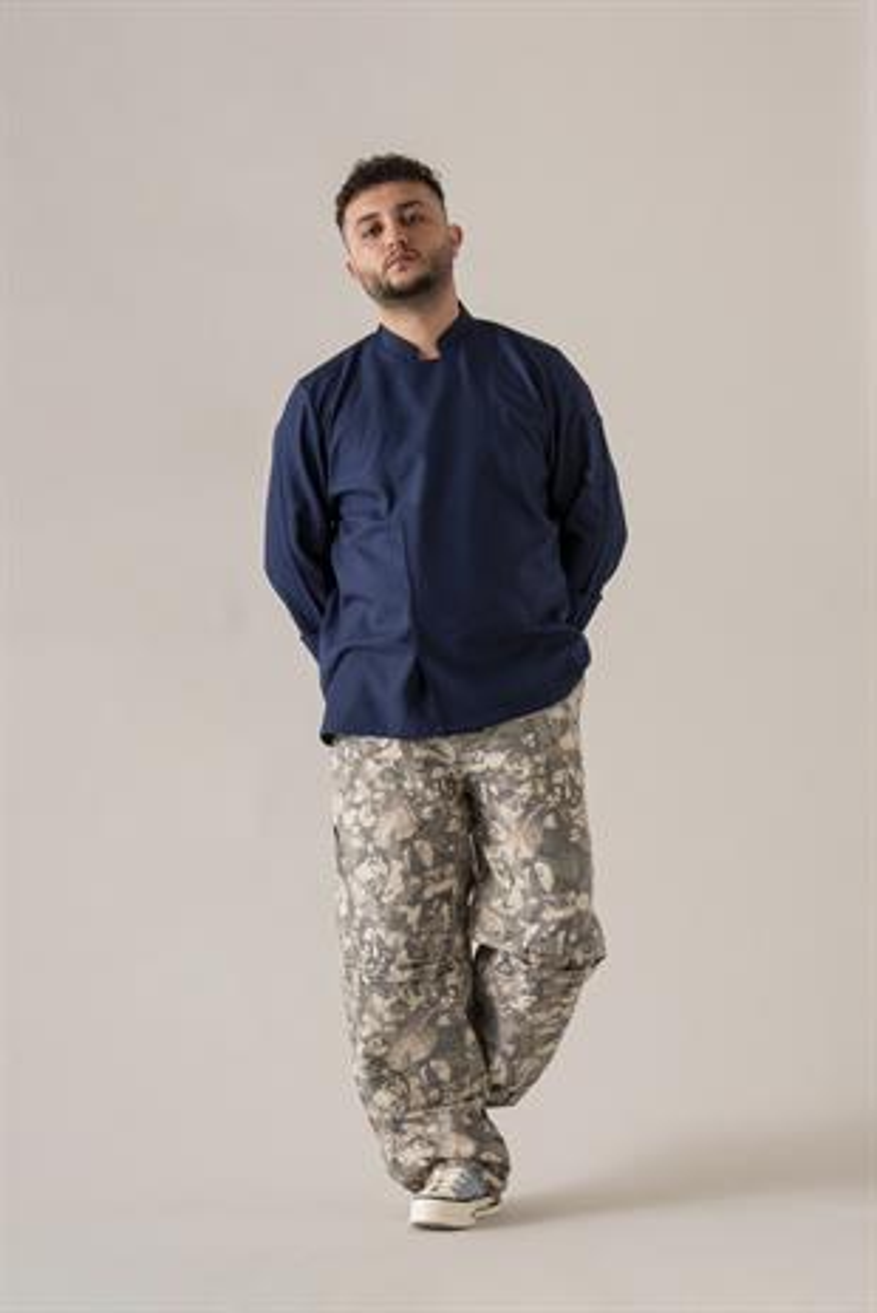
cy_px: 656
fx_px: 4086
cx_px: 438
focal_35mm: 112
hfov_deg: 12.3
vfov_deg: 18.2
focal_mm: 112
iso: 320
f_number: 11
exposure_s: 1/160
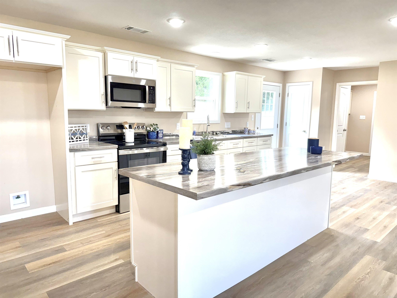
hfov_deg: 71.6
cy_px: 149
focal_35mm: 24
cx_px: 198
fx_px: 275
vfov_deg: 56.8
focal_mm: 6.76
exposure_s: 1/211
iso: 125
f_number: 1.78
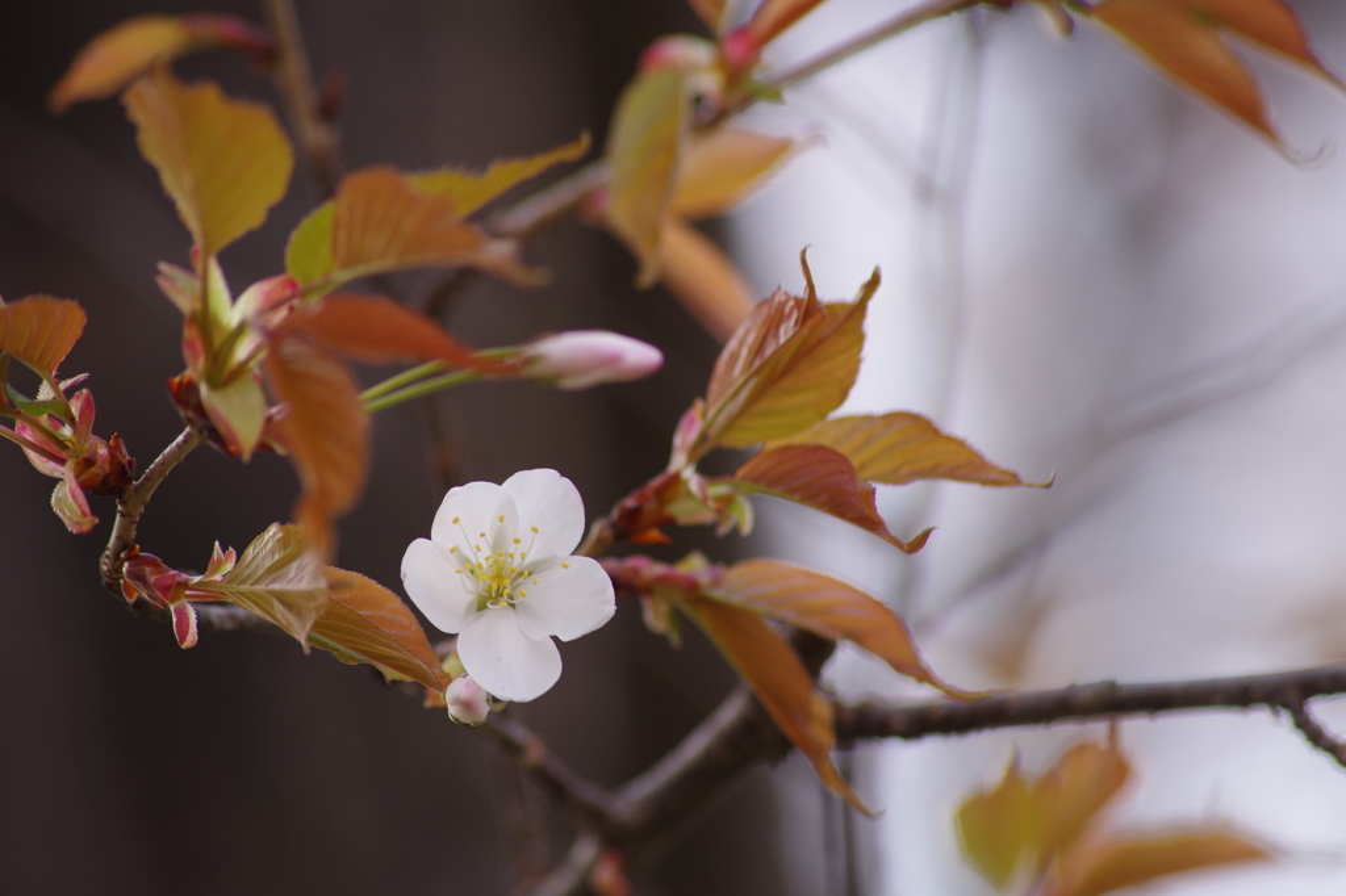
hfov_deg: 6.5
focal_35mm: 315
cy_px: 448
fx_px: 11773
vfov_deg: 4.4
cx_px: 673
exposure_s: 1/100
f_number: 5.6
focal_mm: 210
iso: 200
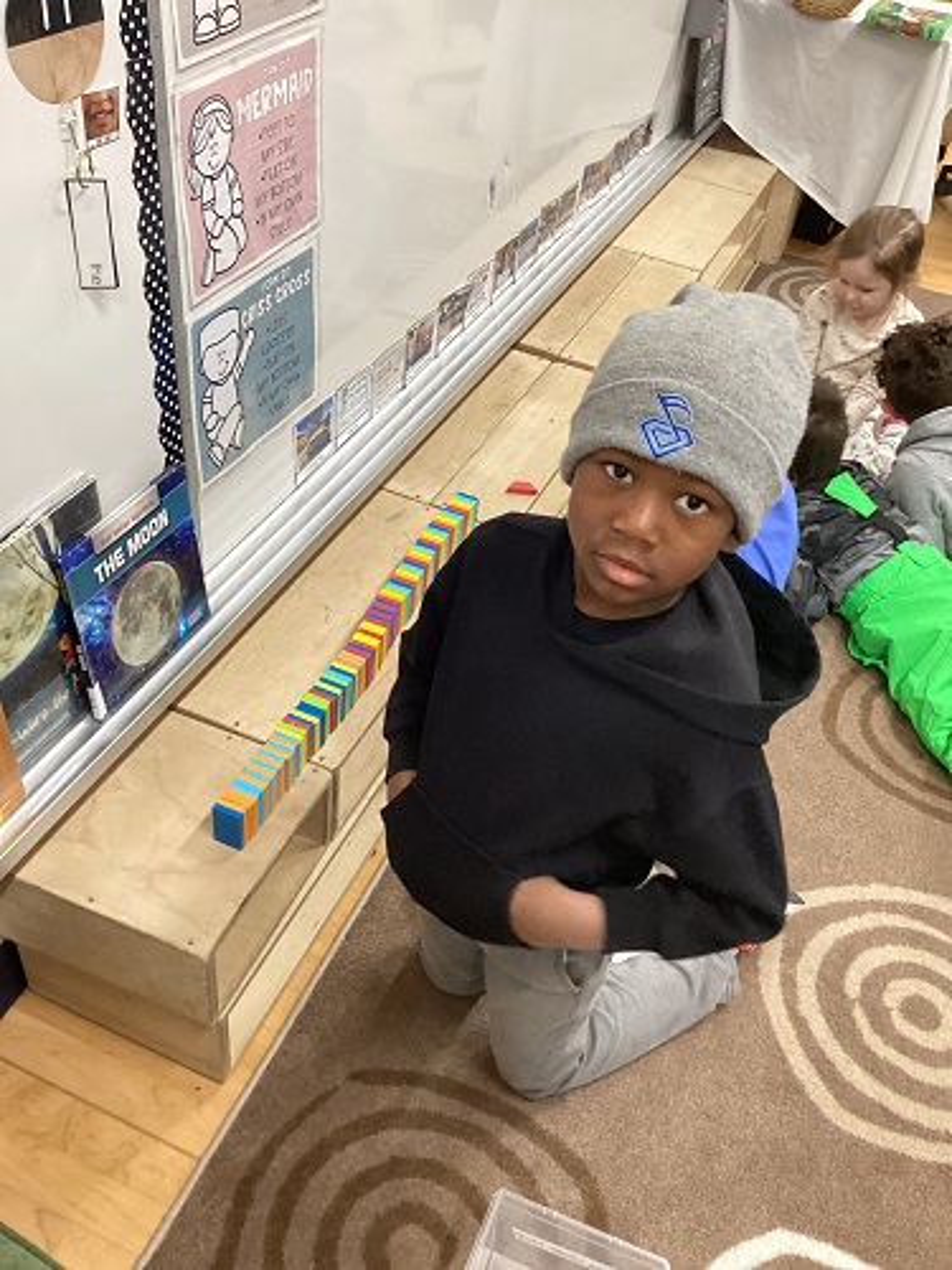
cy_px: 635
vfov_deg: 58.4
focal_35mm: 31
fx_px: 1137
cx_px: 476
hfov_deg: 45.4
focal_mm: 3.3
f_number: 2.4
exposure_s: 1/40
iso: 250
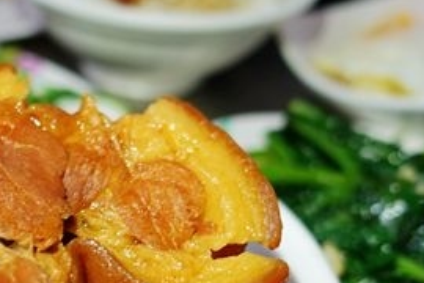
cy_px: 246
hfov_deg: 30.1
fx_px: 765
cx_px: 71
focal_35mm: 65
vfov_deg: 20.6
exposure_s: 1/30
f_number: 2.2
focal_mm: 9.91
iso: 125
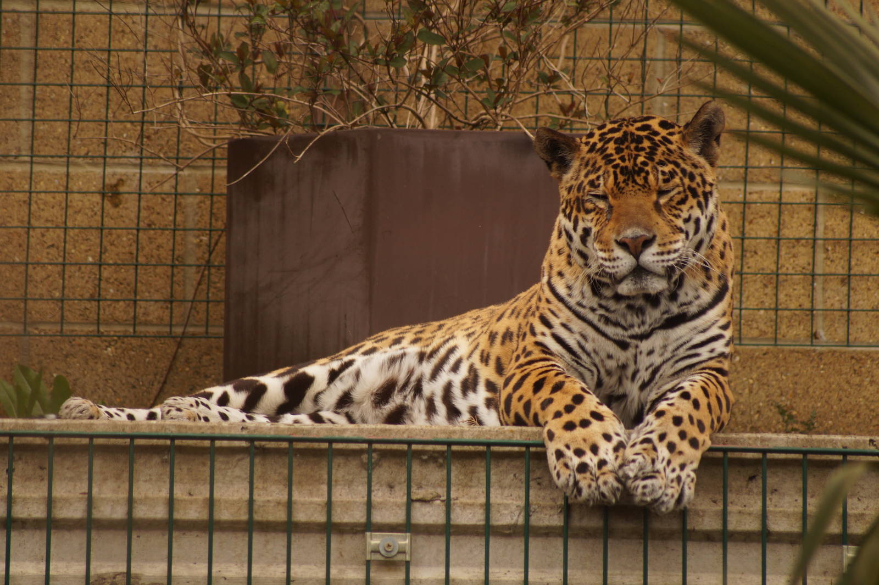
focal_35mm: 420
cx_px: 440
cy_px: 292
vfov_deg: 3.3
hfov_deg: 4.9
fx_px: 10249
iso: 320
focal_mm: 280
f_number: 5.6
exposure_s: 1/500
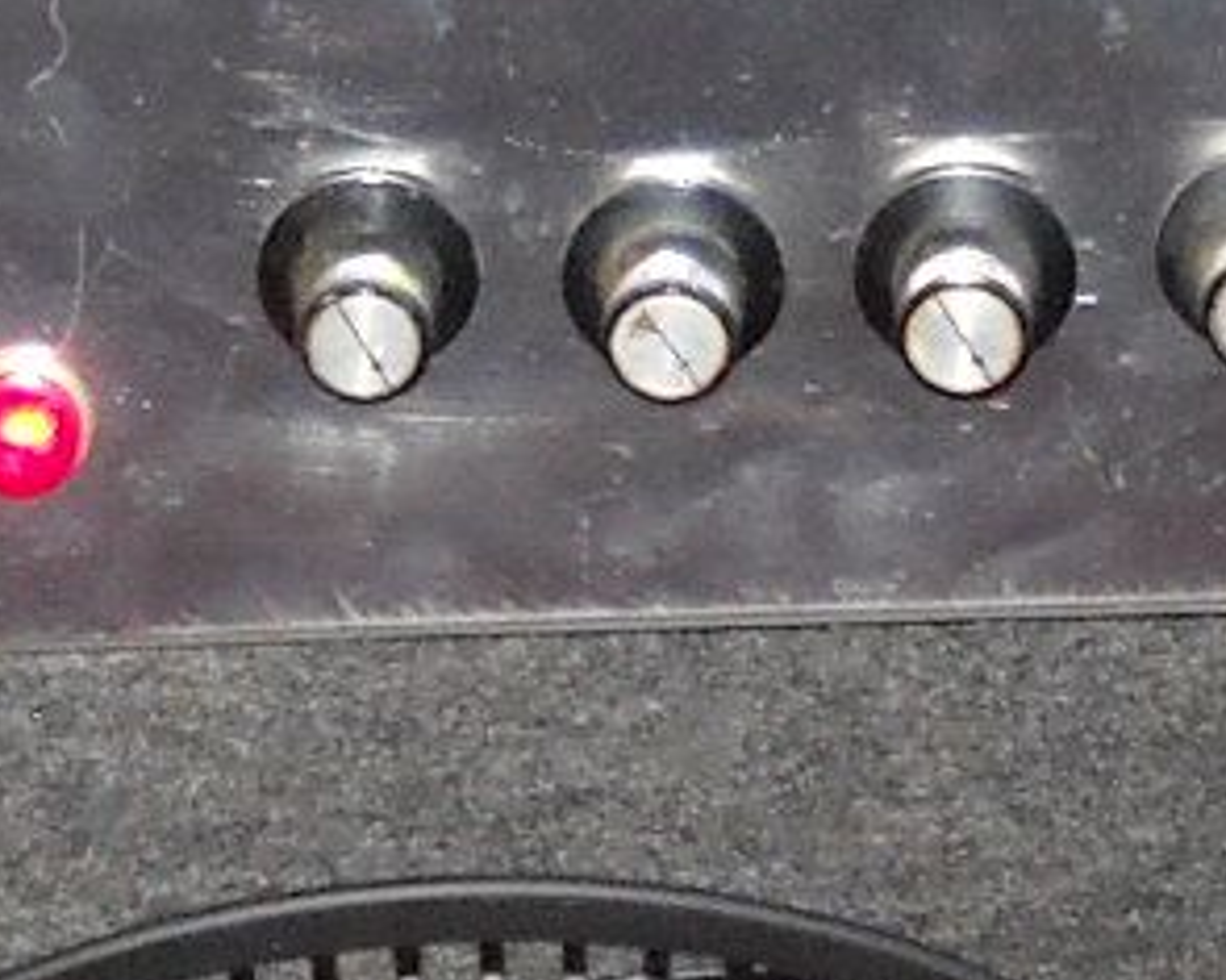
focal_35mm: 279
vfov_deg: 5.4
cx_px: 567
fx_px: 10120
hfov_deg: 6.9
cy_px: 1981
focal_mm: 6.72
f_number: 3.1
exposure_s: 1/30
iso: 200
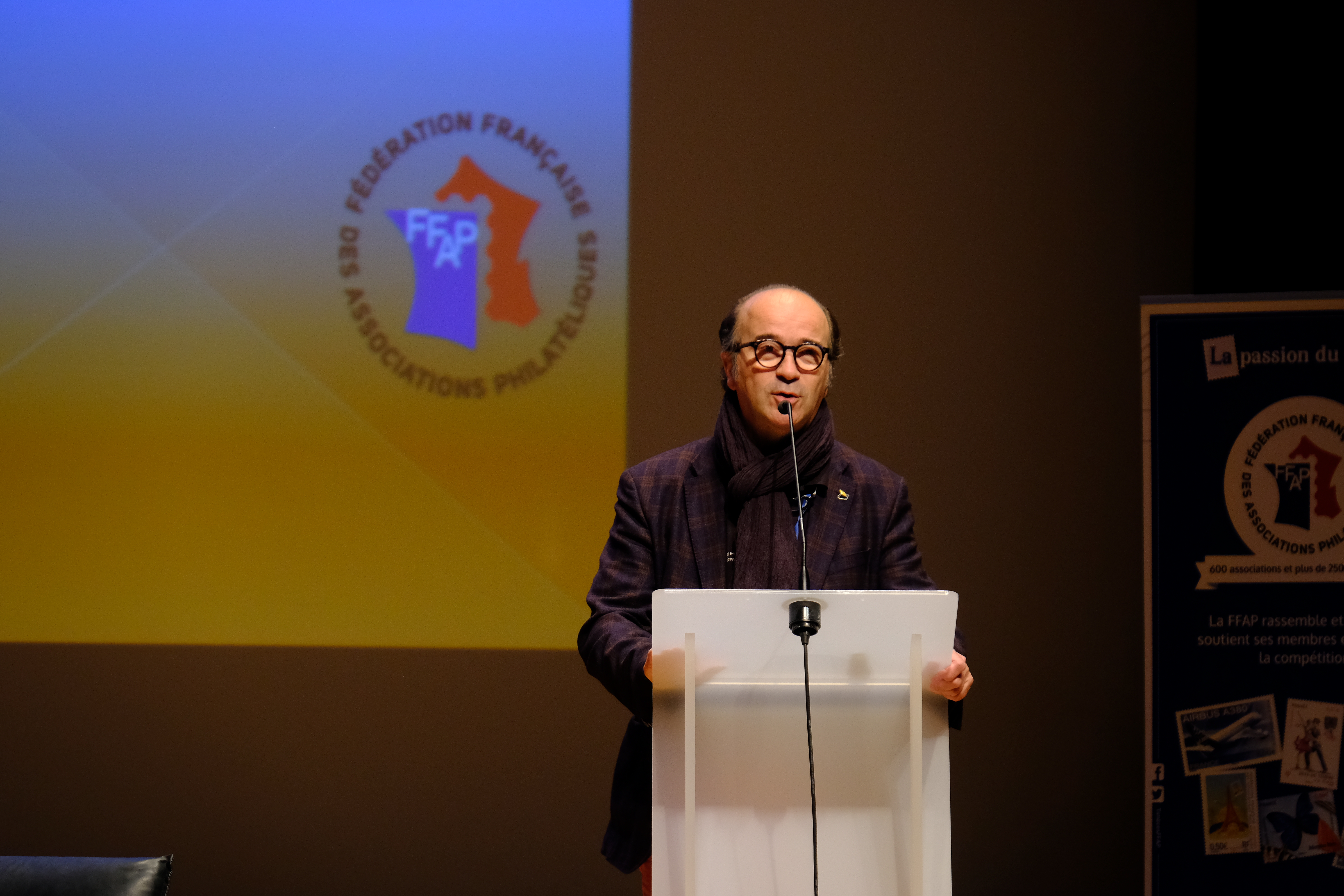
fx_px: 6906
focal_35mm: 185
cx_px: 672
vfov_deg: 7.4
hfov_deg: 11.1
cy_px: 449
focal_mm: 122.6
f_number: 5.6
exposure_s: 1/58
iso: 1600
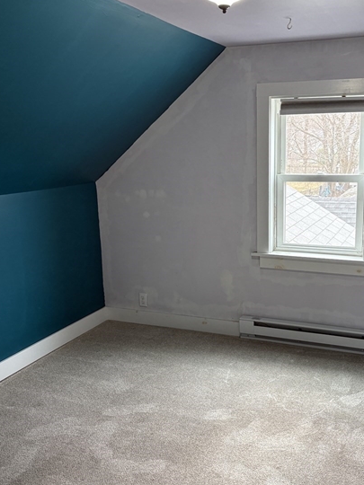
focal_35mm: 37
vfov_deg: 50.1
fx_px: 519
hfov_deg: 38.3
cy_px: 251
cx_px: 238
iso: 100
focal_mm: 5.96
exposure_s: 1/120
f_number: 1.6
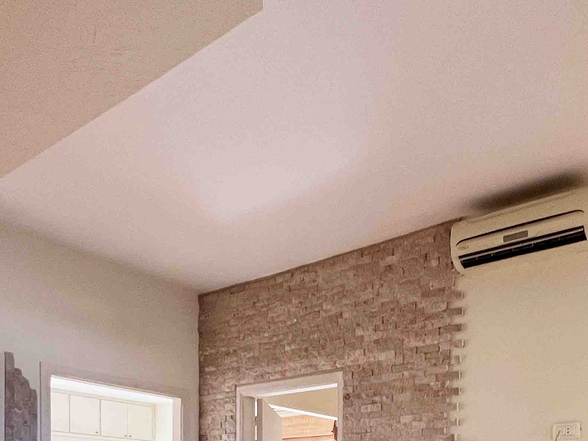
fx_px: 561
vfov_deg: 34.7
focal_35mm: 33
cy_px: 522
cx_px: 430
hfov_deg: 53.2
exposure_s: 1/99
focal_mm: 1.57
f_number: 1.8
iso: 200
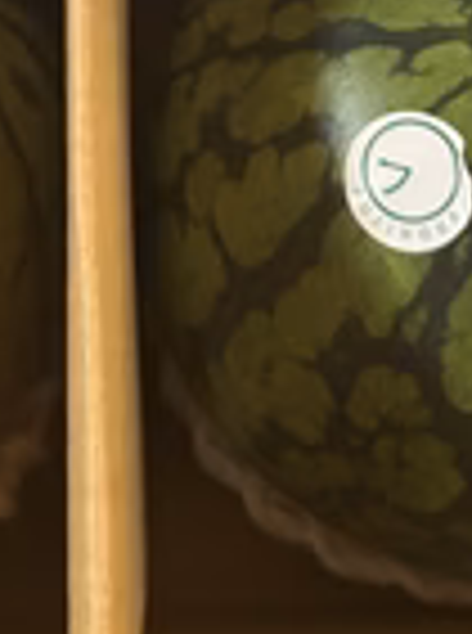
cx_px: 126
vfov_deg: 23.6
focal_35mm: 74
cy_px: -166
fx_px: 1352
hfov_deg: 19.7
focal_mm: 5.96
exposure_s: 1/60
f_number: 1.6
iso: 320
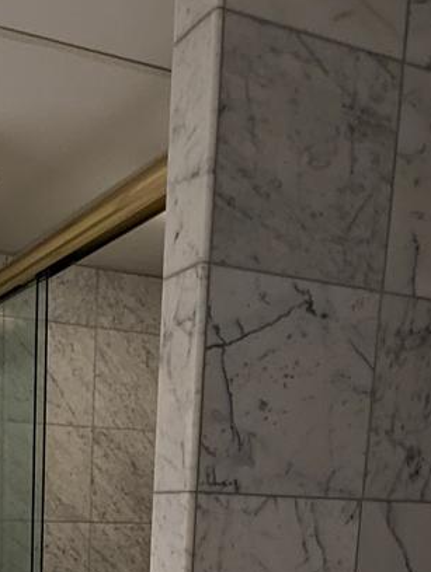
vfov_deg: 31.7
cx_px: 84
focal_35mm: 49
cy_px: 704
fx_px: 812
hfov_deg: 29.1
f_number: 2.2
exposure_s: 1/24
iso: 129
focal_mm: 1.95
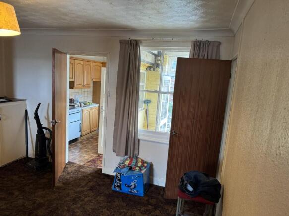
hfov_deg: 71.6
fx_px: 200
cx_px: 144
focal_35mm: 24
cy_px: 108
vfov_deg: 56.8
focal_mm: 6.76
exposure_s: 1/50
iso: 200
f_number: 1.78
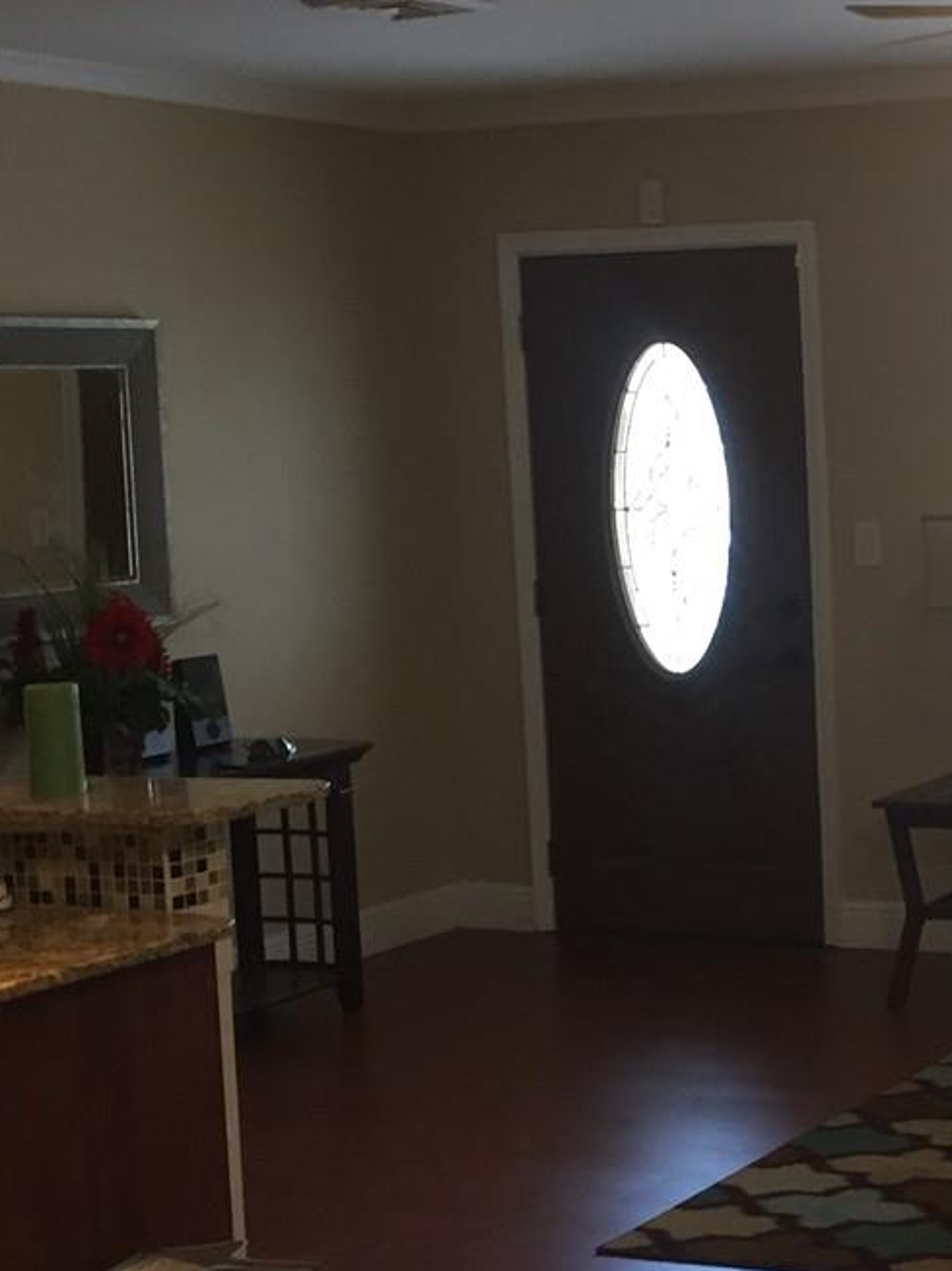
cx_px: 1168
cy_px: 700
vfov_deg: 27.4
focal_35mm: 71
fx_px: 2605
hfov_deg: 19.4
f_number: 2.2
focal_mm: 4.15
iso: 80
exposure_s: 1/30
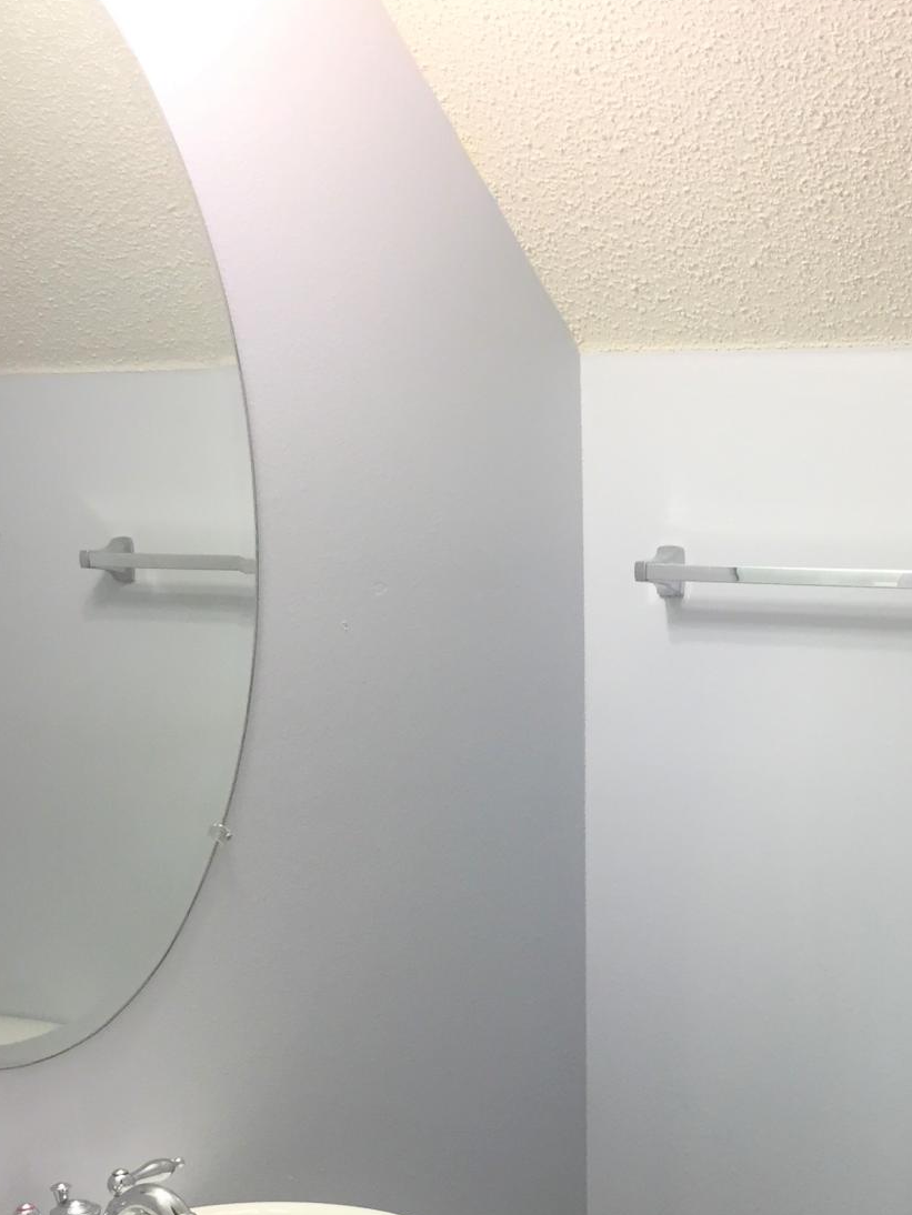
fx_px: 1861
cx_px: 769
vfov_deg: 35.1
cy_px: 952
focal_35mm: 53
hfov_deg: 26.8
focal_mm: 4.15
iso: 40
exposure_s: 1/30
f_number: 2.2
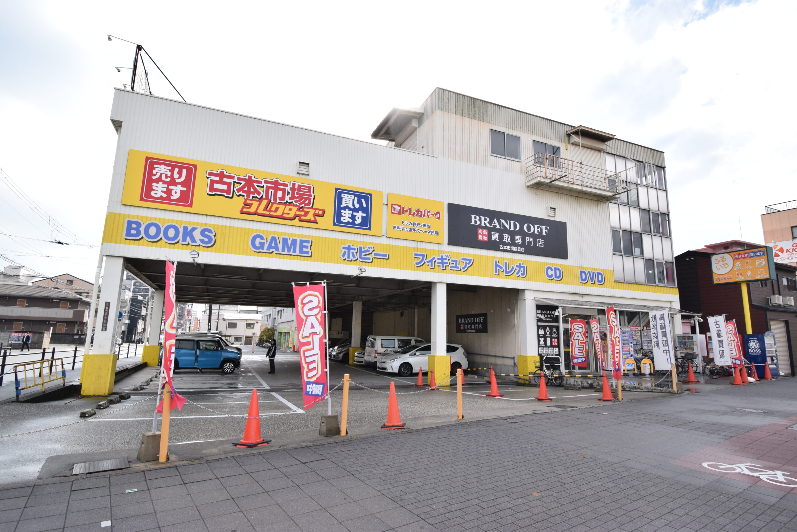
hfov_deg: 90.0
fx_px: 398
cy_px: 266
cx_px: 398
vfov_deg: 67.4
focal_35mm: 18
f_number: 9
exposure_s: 1/1000
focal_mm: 12
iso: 800
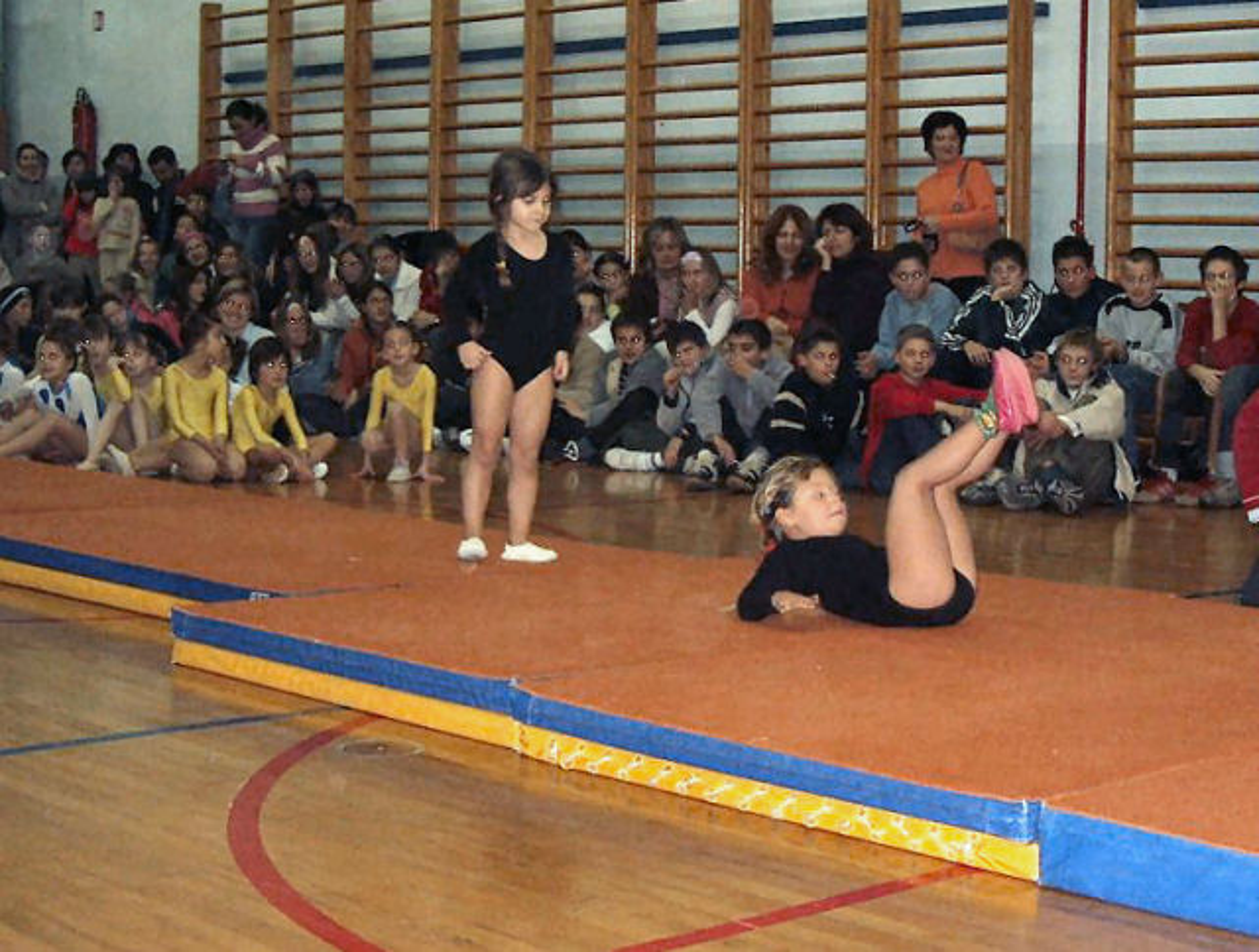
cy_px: 476
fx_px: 1897
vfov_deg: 28.2
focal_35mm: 52
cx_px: 630
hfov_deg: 36.7
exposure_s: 1/60
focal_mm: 7.8
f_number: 3
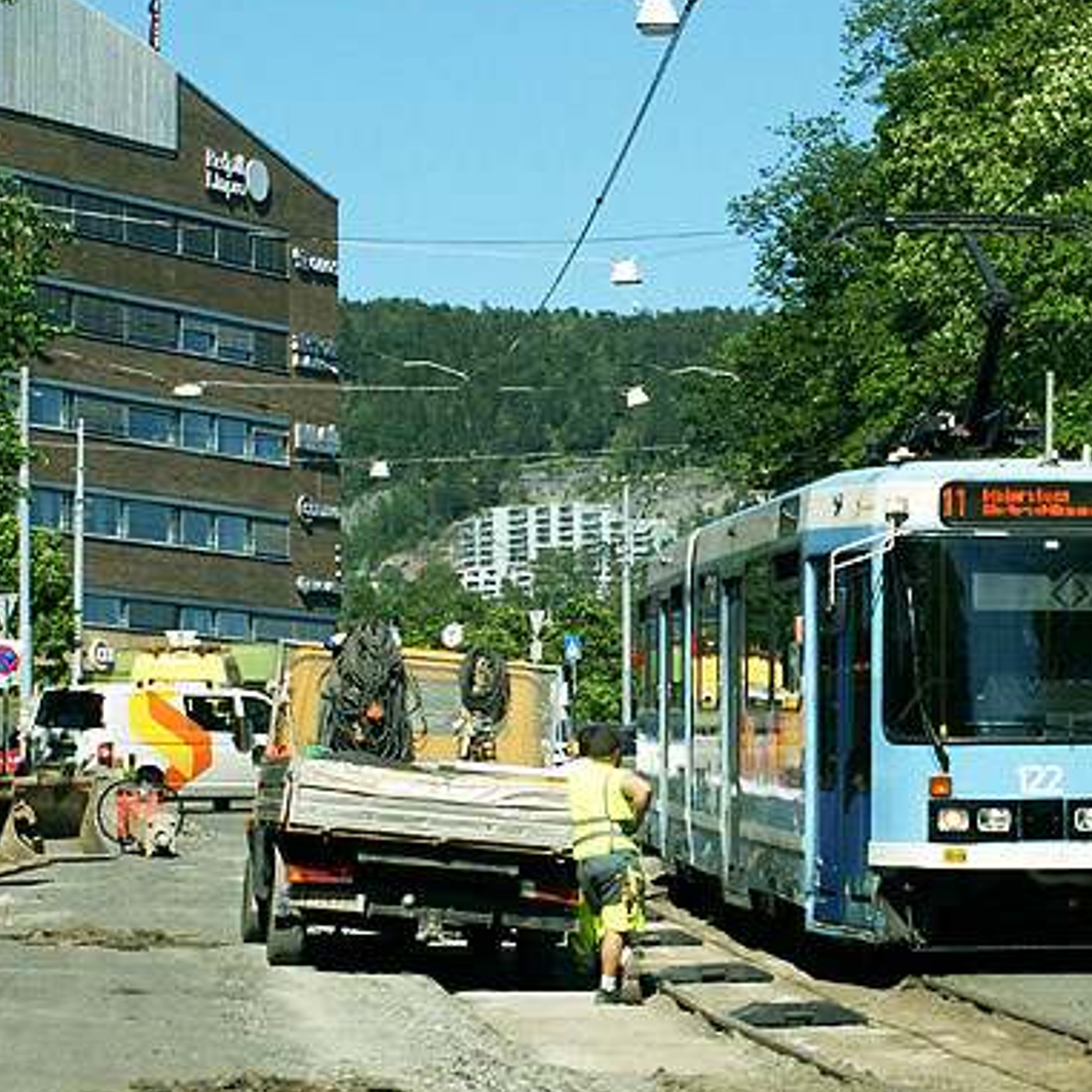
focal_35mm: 154
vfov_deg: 11.3
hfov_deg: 11.3
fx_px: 5501
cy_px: 576
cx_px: 840
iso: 200
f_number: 8
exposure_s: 1/500
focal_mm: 45
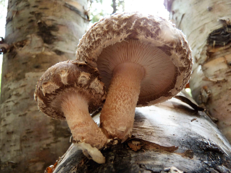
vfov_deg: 51.4
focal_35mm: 27
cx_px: 116
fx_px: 180
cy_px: 86
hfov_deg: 65.3
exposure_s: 1/30
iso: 200
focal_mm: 4.8
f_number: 2.8
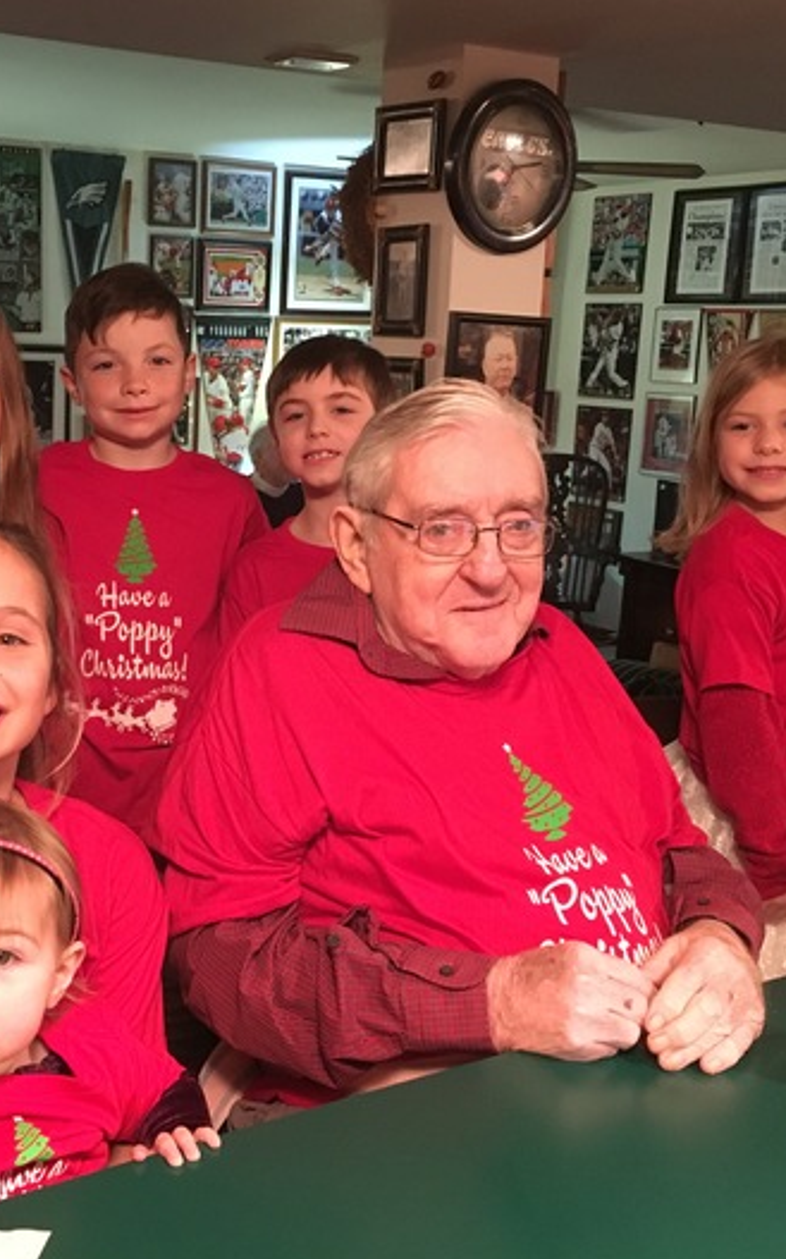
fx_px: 1441
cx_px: 215
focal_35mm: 42
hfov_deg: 30.1
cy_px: 626
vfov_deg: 47.2
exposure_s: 1/15
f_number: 2.2
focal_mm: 4.15
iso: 250
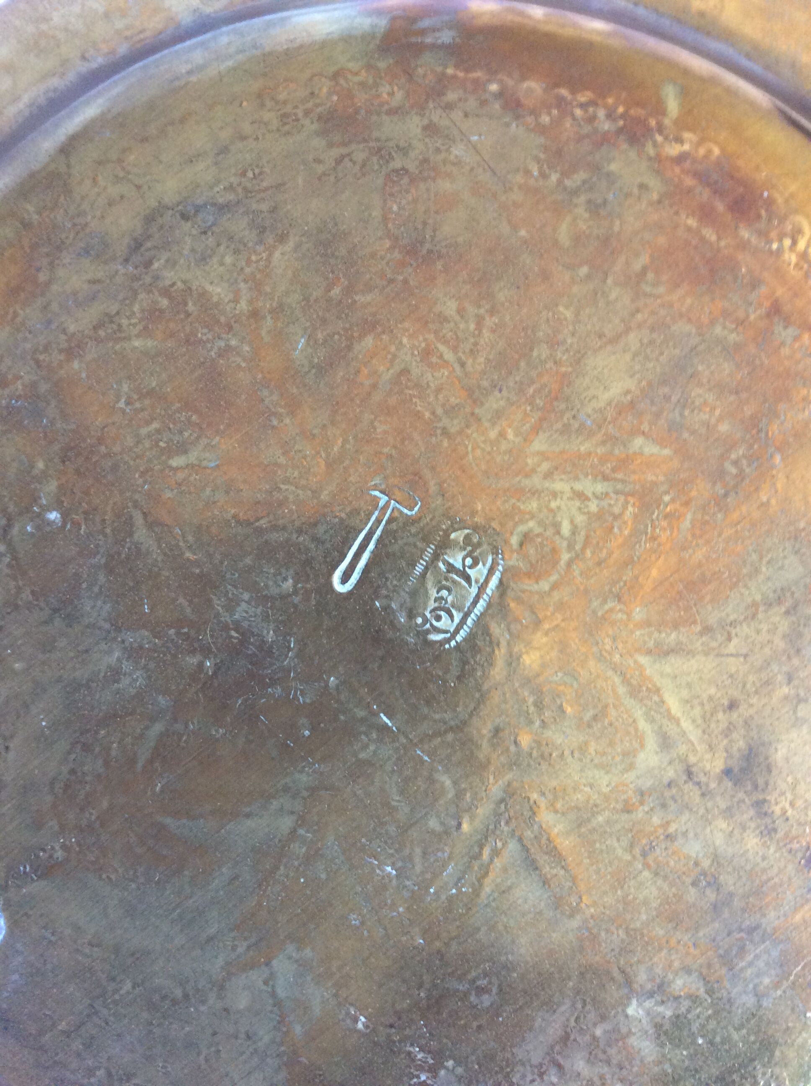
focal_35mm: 32
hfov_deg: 44.1
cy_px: 543
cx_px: 406
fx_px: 1002
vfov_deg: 56.9
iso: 100
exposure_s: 1/25
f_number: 2.4
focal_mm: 3.3
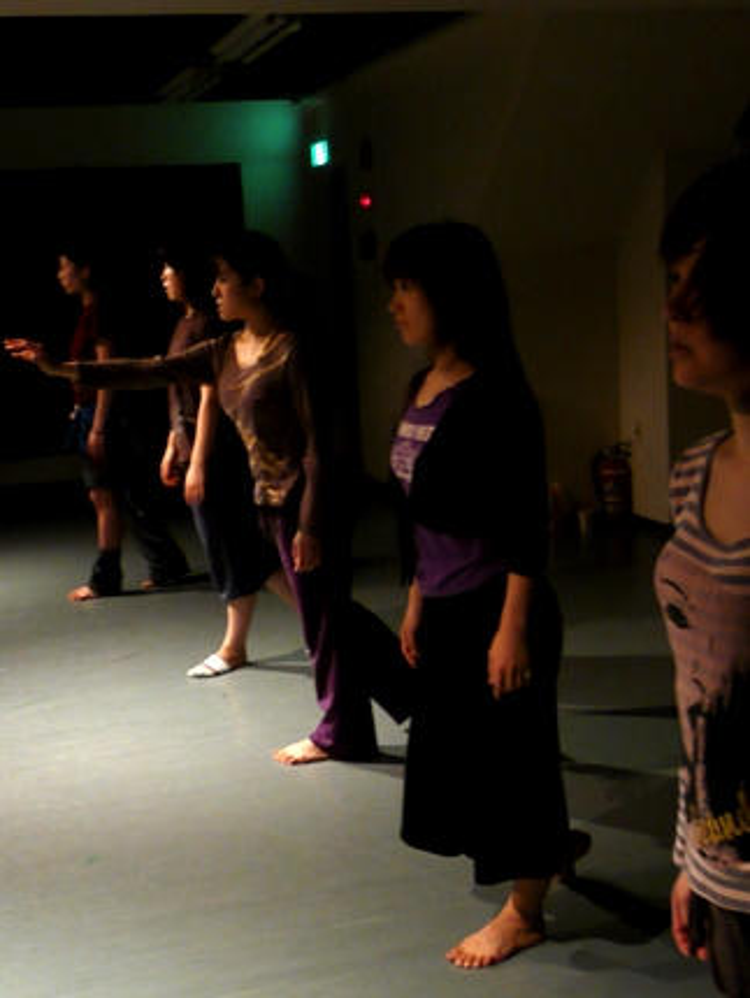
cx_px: 375
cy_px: 499
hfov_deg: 26.6
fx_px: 1587
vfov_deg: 34.9
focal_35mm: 55
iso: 200
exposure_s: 1/8
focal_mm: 9.1
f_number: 4.3
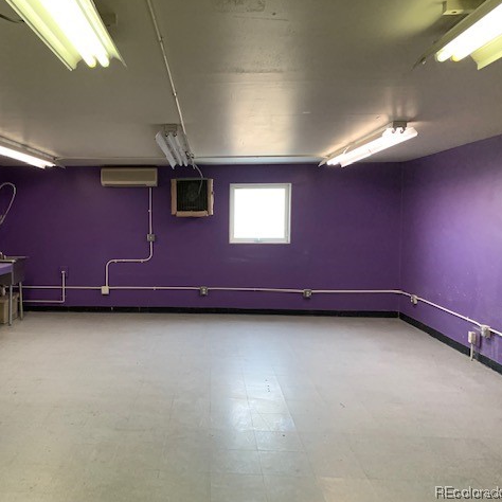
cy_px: 249
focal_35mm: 31
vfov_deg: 52.5
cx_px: 169
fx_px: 509
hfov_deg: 51.6
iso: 200
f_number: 1.8
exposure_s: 1/60
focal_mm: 4.25
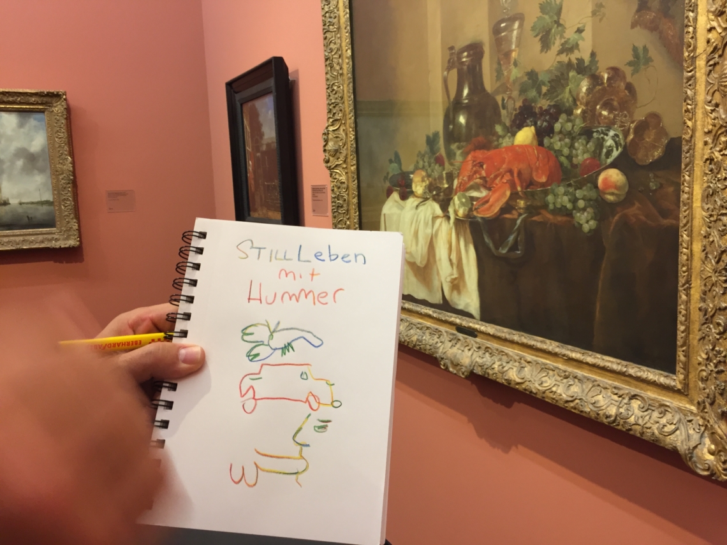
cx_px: 364
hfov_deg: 61.7
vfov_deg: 48.2
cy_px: 272
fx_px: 609
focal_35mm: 29
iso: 100
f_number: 2.2
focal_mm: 4.15
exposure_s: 1/33
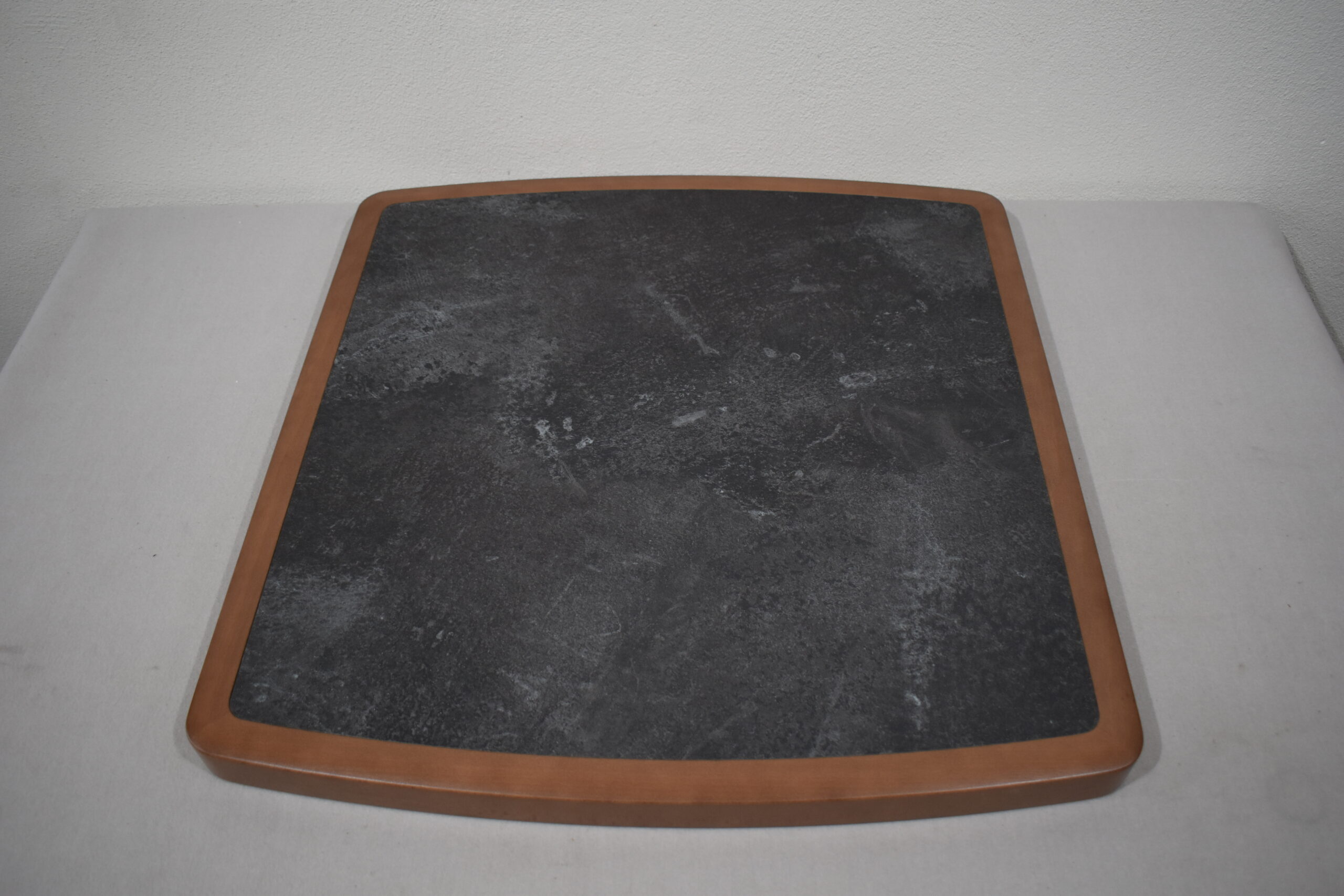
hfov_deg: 61.9
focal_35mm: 30
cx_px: 672
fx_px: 1120
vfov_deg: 43.6
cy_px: 448
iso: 560
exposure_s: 1/250
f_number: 3.8
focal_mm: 20
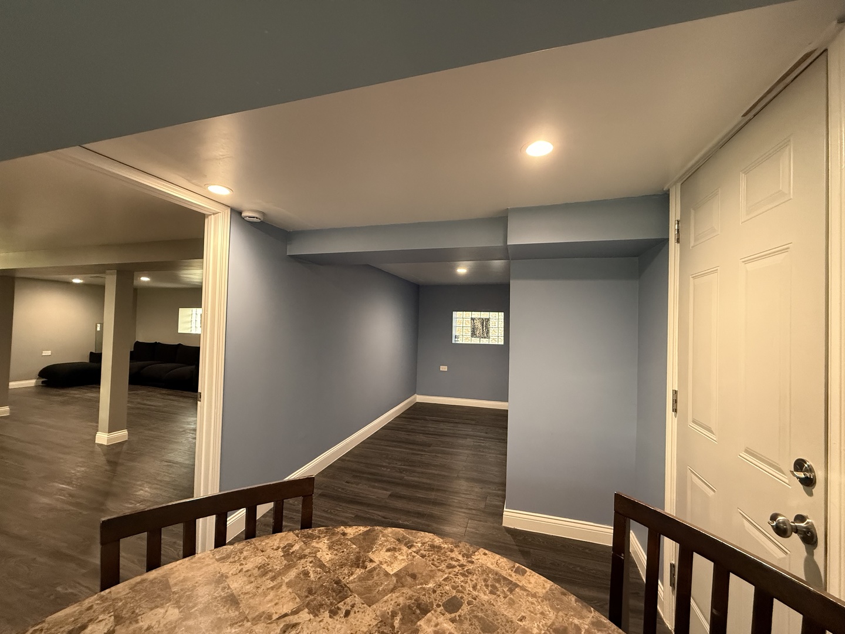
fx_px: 342
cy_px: 317
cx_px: 422
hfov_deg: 102.1
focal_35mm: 14
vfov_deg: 85.7
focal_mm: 2.22
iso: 640
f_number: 2.2
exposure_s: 1/60
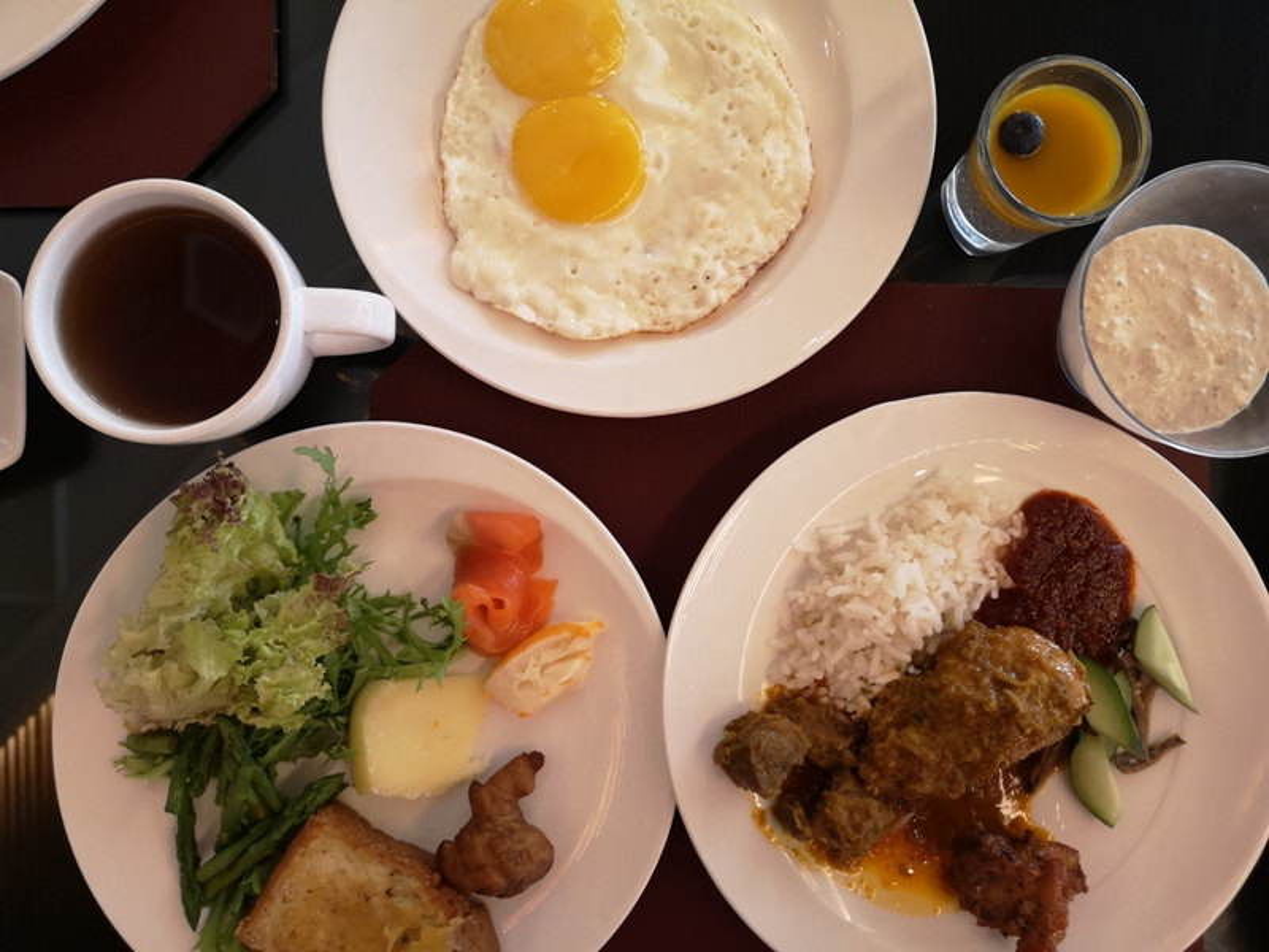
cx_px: 634
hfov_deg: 65.3
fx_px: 990
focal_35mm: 27
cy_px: 476
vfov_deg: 51.4
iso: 500
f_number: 1.8
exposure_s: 1/25
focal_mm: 3.95
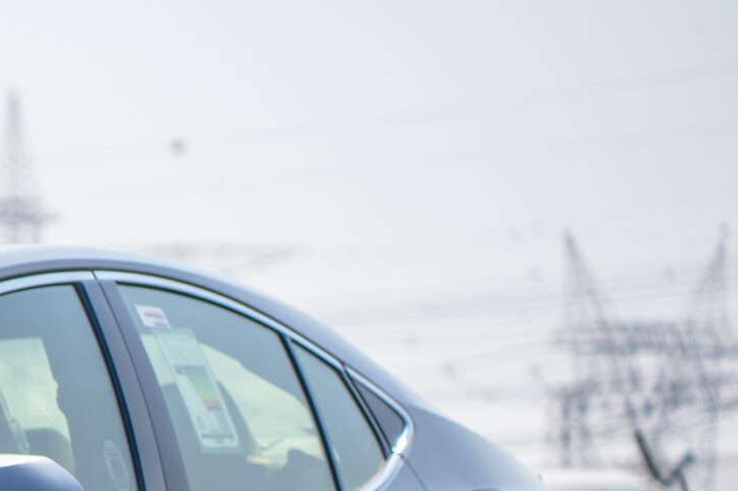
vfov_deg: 5.1
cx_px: -519
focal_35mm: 267
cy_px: 758
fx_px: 5472
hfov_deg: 7.5
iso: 100
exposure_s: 1/1500
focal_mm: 75
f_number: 2.8
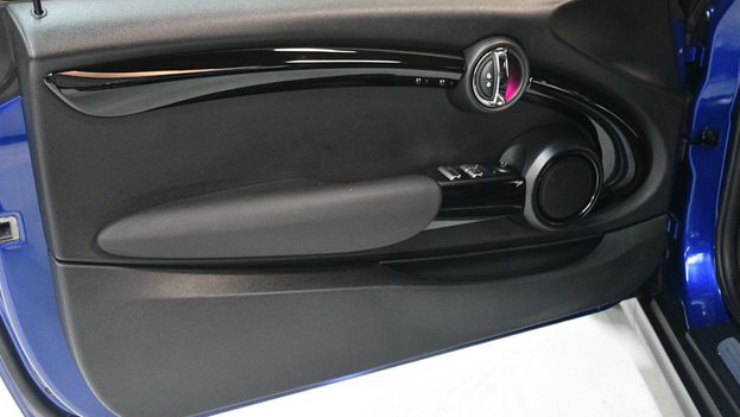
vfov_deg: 27.7
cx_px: 369
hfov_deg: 47.3
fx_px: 844
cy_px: 185
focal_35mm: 43
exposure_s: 1/60
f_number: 4
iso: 4000
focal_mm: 27
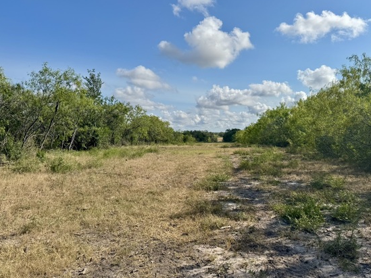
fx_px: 300
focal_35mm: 28
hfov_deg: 63.1
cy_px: 142
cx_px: 215
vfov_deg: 49.7
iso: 80
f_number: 1.78
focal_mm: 6.76
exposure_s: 1/7092
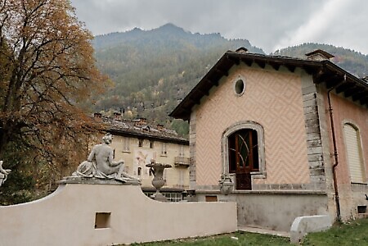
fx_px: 271
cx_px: 184
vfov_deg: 48.7
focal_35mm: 26
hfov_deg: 68.4
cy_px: 123
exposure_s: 1/125
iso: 160
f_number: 8
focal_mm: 26.5
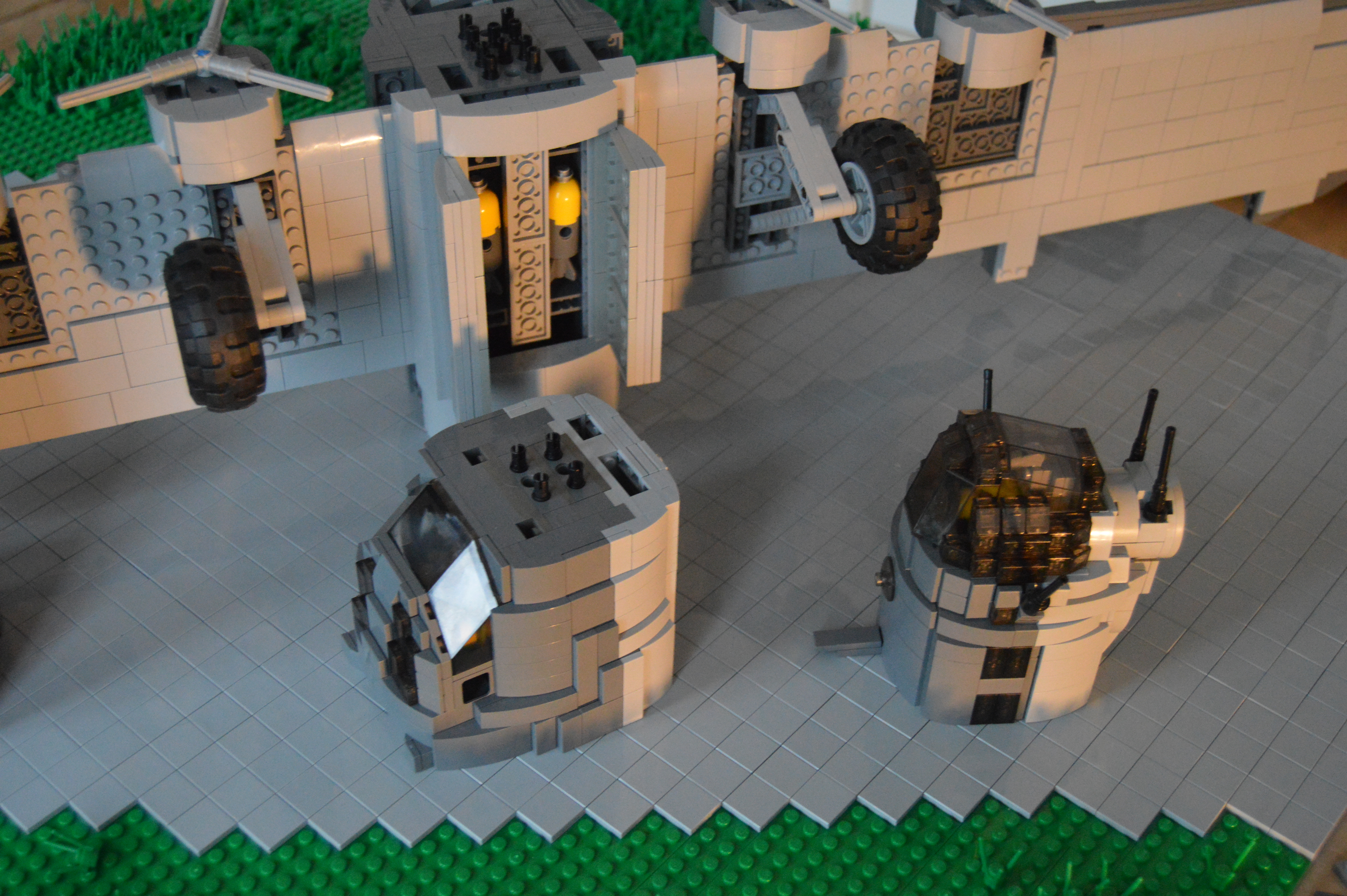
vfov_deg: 29.8
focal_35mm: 45
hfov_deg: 43.6
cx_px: 674
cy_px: 448
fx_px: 1682
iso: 3200
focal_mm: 30
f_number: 4.2
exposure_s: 1/50
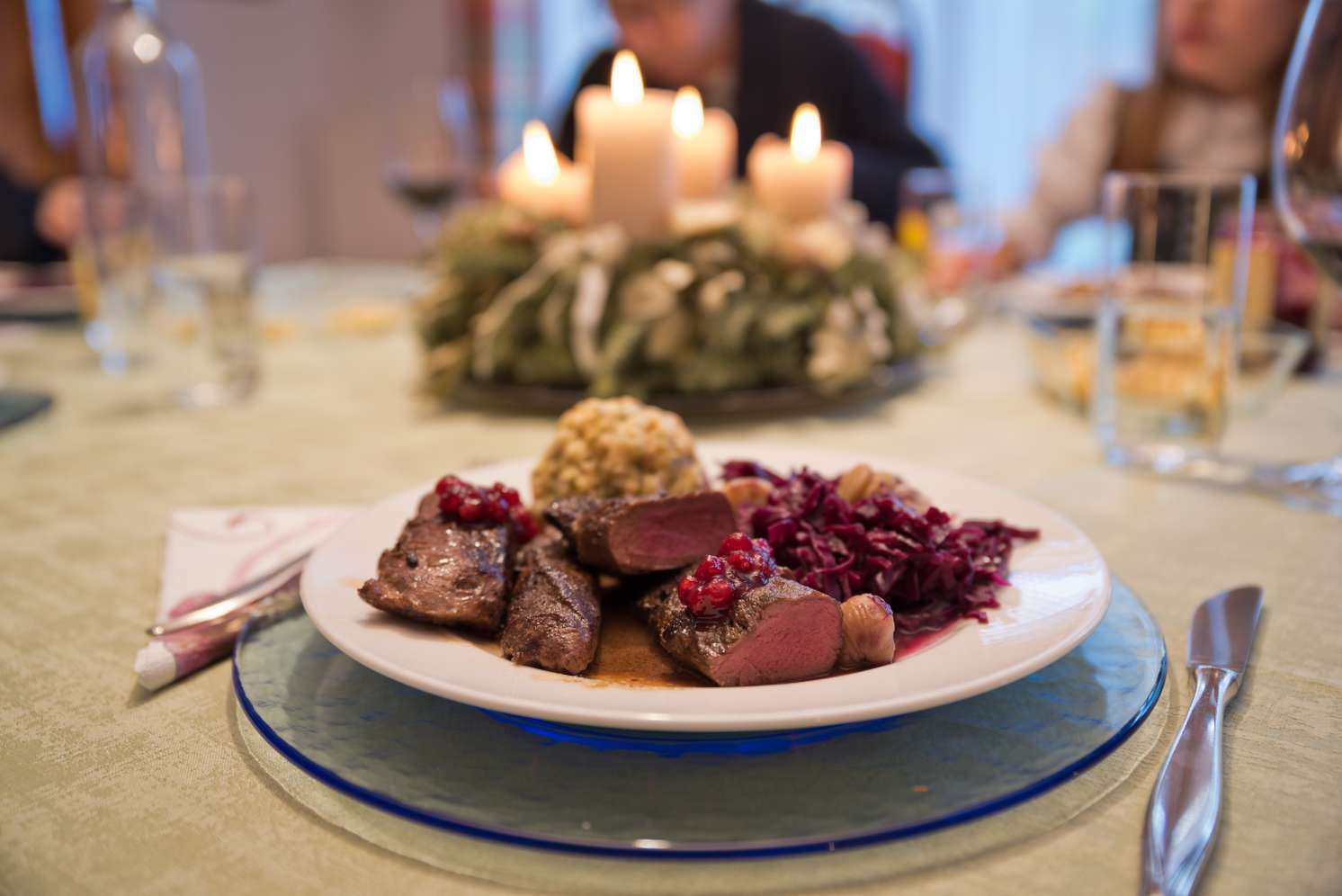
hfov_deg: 54.4
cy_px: 448
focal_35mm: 35
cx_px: 671
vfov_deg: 37.9
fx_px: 1305
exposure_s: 1/15
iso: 100
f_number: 2.8
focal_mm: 35
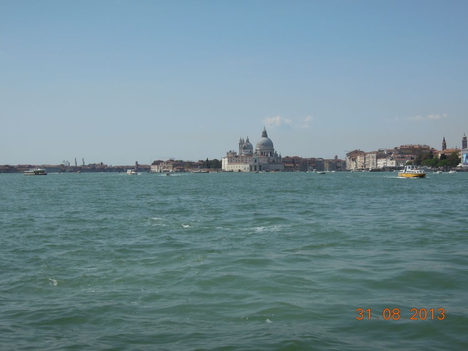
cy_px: 176
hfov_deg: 34.9
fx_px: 744
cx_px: 234
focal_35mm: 55
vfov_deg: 26.6
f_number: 5.6
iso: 160
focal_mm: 9.9
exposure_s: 1/1600
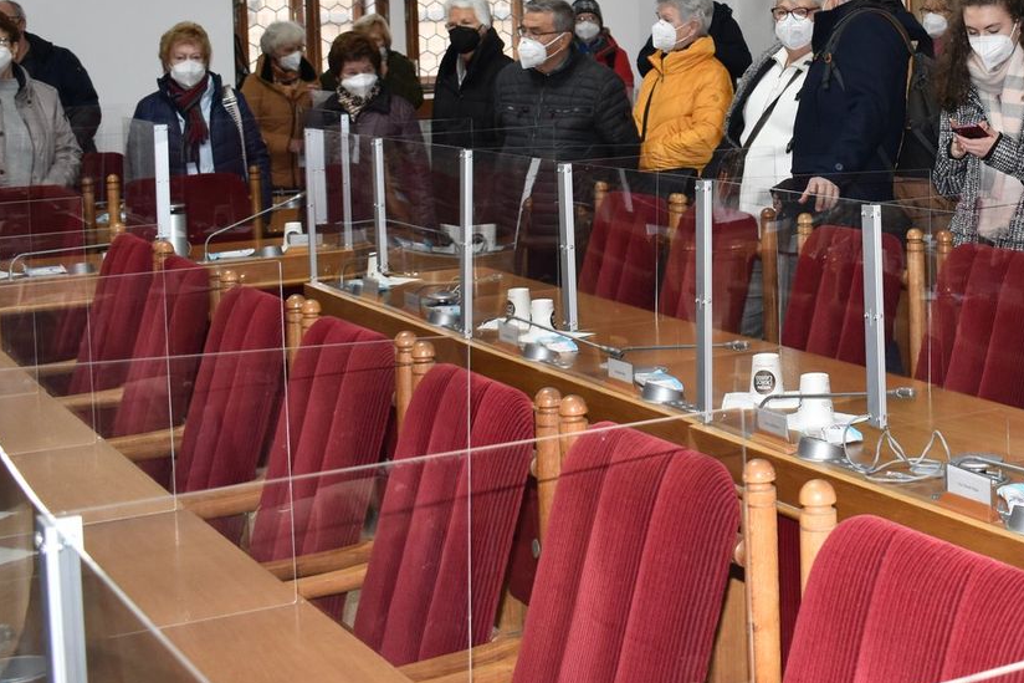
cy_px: 40
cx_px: 871
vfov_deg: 19.8
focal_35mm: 67
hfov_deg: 29.2
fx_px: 1904
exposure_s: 1/80
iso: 800
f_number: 4.5
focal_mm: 23
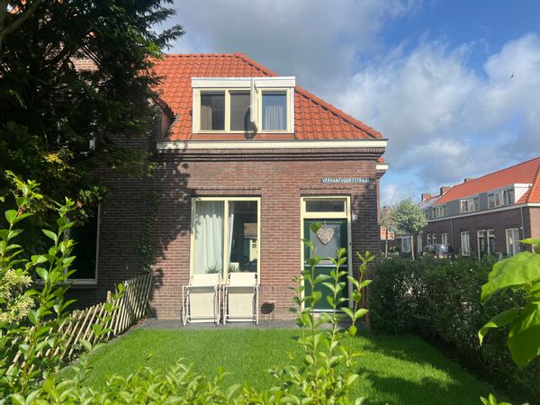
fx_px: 406
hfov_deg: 67.3
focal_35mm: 26
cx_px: 270
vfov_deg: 53.1
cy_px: 202
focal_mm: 5.7
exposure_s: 1/4630
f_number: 1.5
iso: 50
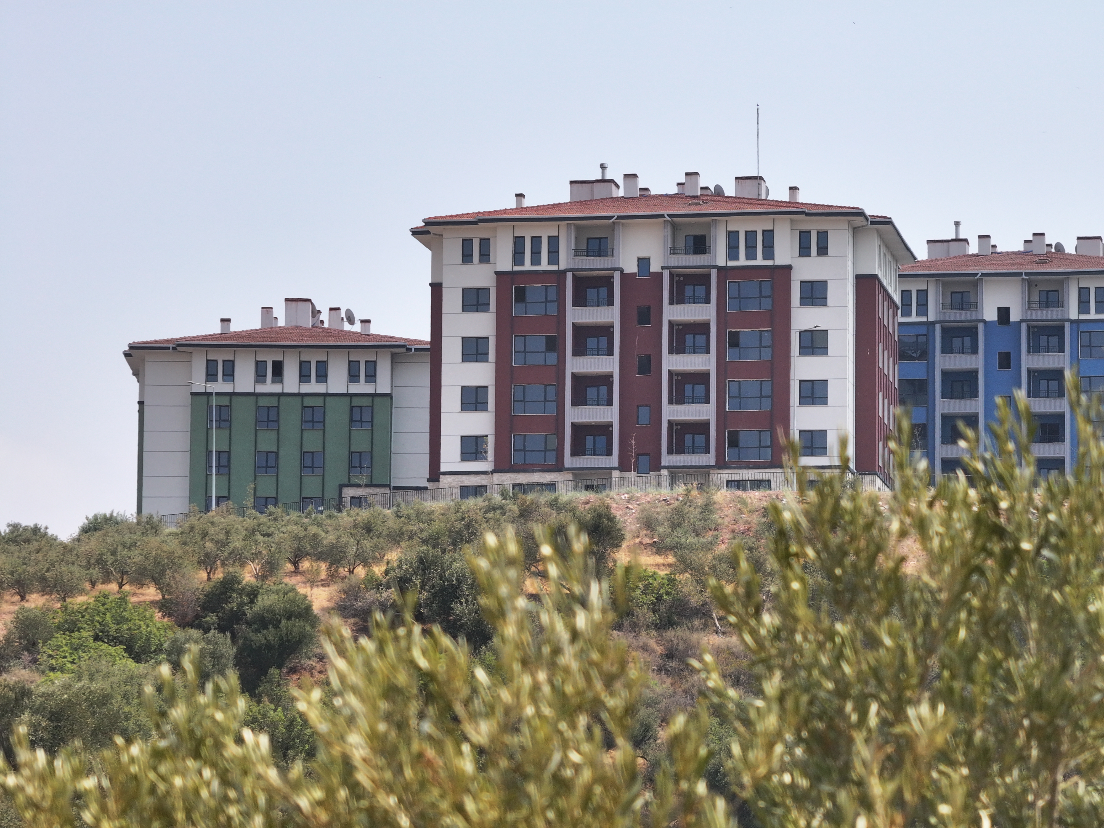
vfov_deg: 8.9
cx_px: 552
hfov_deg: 11.9
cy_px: 414
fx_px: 5294
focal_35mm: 166
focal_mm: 30.71
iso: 100
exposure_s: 1/640
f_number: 3.4
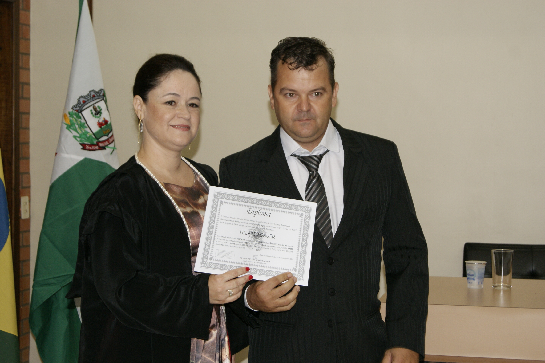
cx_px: 274
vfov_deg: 17.9
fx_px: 1151
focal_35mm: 76
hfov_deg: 26.6
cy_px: 182
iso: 400
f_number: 5.6
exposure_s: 1/80
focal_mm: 50
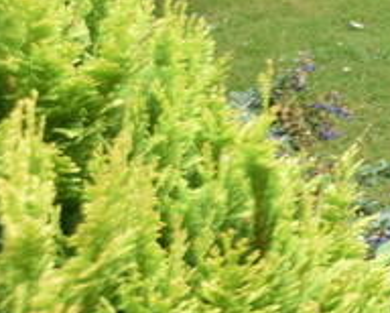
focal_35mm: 105
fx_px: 1213
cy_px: -223
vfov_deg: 13.4
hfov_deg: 14.7
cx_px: 802
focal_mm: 14
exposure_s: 1/250
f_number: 5.6
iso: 400
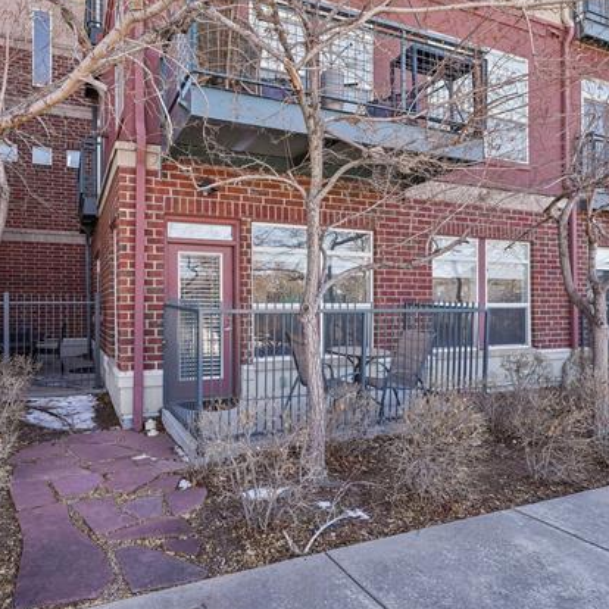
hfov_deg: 70.0
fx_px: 431
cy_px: 300
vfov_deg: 70.5
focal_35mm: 22
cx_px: 256
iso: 100
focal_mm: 11
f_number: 8
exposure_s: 1/30
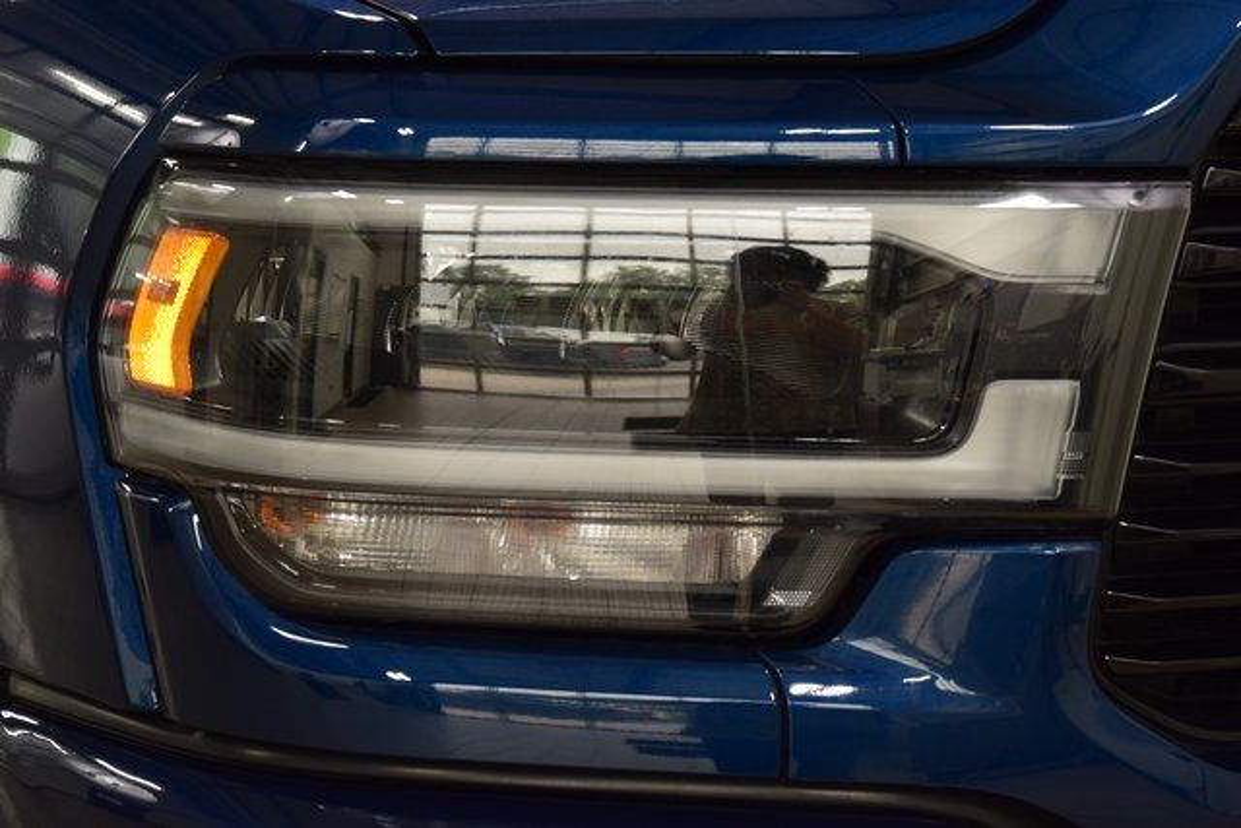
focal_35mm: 98
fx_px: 3362
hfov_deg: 20.9
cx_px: 620
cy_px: 414
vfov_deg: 14.0
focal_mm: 65
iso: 720
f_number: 7.1
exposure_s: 1/30
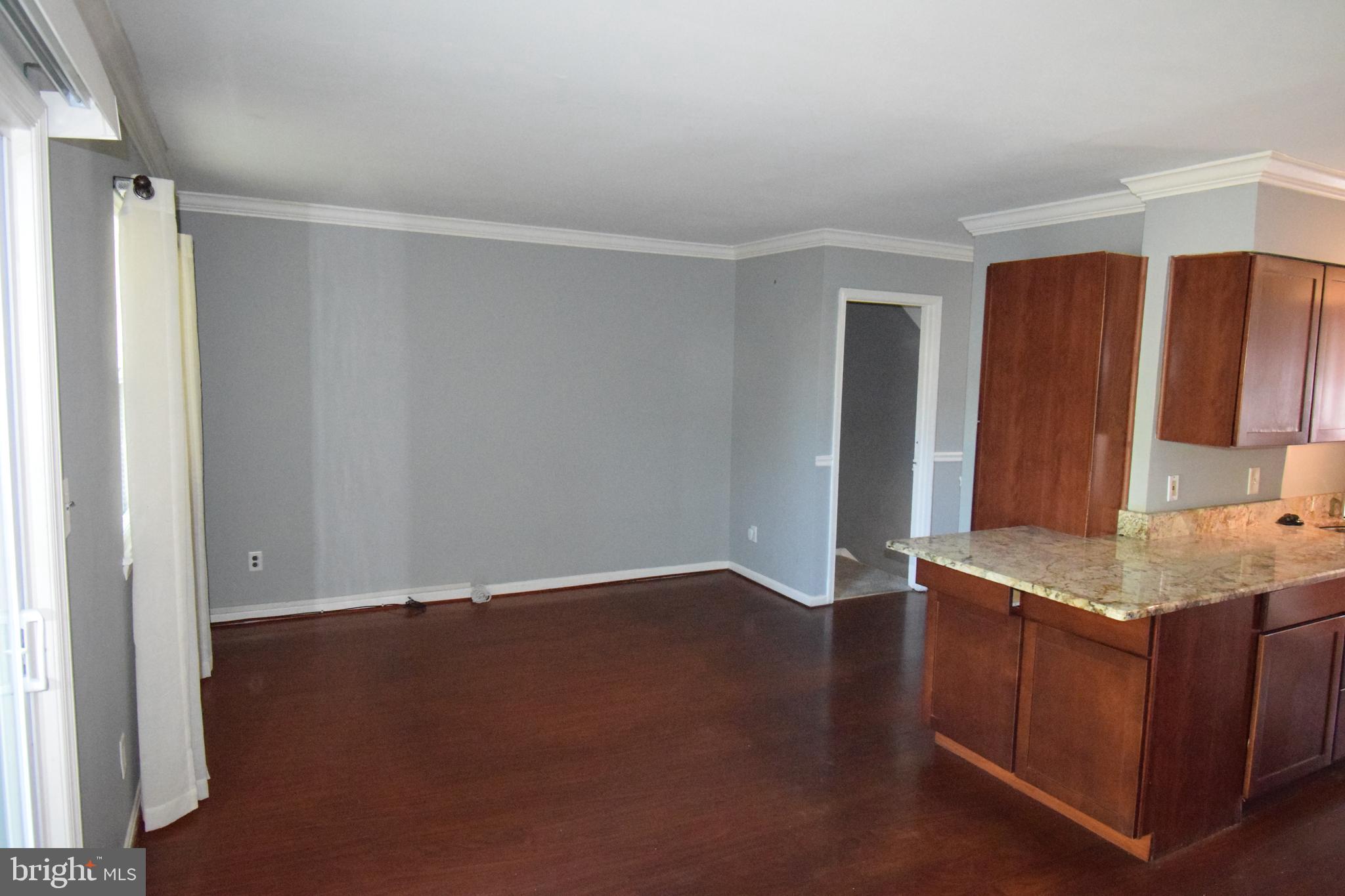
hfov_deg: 81.2
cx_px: 672
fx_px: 784
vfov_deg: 59.5
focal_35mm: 21
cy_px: 448
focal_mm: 14
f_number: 5.6
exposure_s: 1/200
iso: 10000
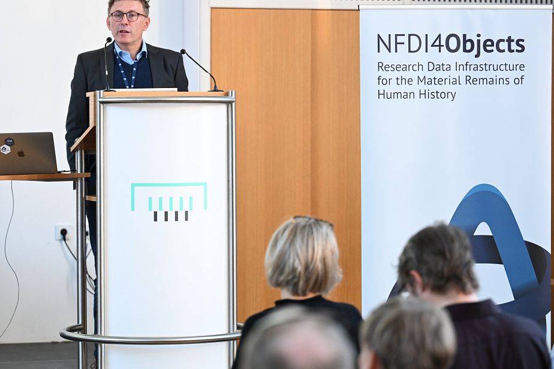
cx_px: 197
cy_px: 132
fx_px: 2124
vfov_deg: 9.9
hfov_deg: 14.8
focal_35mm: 138
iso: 2000
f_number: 2.8
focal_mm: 102
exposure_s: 1/320
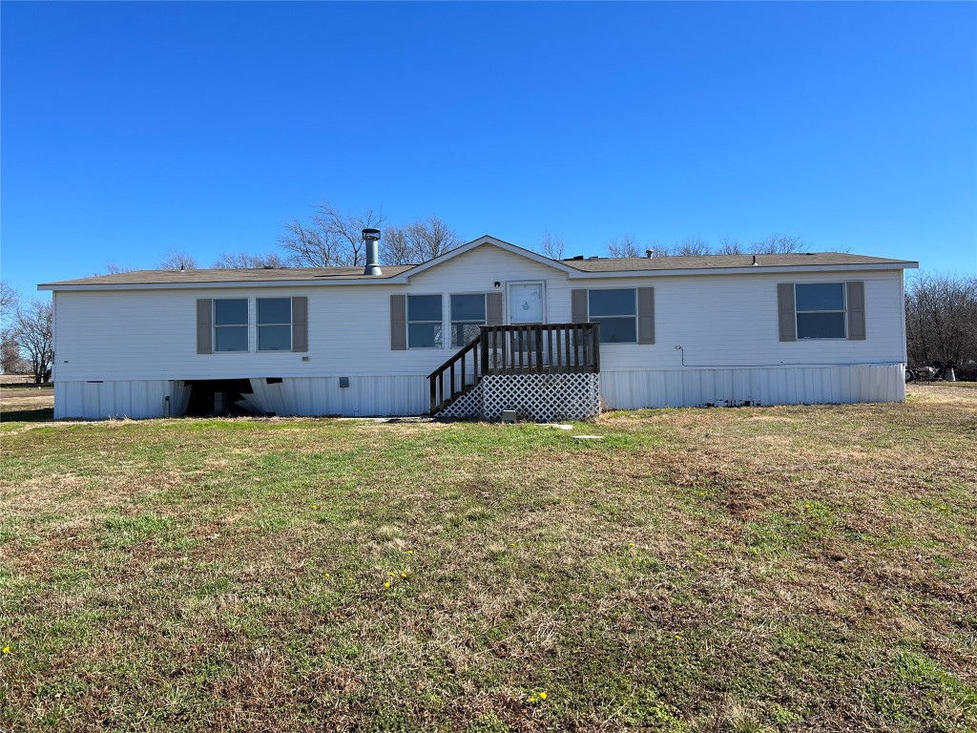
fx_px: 734
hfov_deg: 67.3
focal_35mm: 26
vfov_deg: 53.1
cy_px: 366
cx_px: 488
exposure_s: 1/2994
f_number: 1.5
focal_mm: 5.7
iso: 50
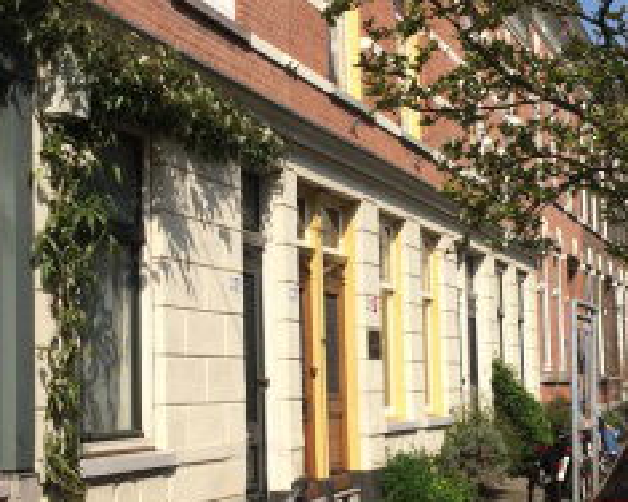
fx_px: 1115
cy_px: 284
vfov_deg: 25.4
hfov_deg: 31.3
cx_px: 409
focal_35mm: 60
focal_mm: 4.15
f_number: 2.2
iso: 32
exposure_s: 1/2415
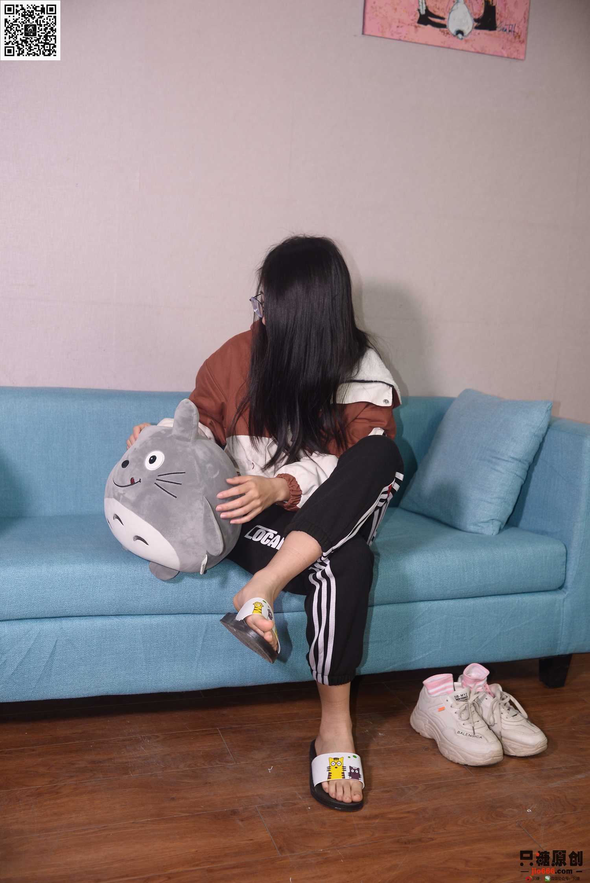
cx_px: 295
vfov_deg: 54.4
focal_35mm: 35
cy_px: 442
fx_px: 860
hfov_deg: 37.9
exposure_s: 1/100
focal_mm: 35
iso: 500
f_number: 5.6
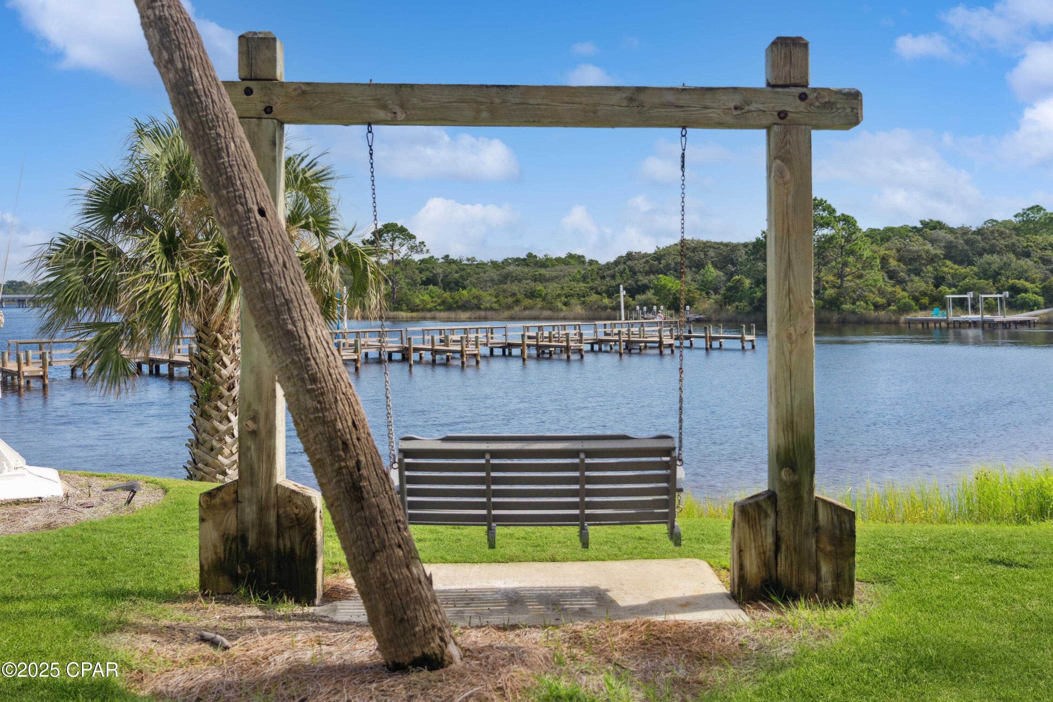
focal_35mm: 36
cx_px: 526
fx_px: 1053
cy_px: 351
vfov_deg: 36.9
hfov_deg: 53.1
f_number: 2.8
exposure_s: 1/1600
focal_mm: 36
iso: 100
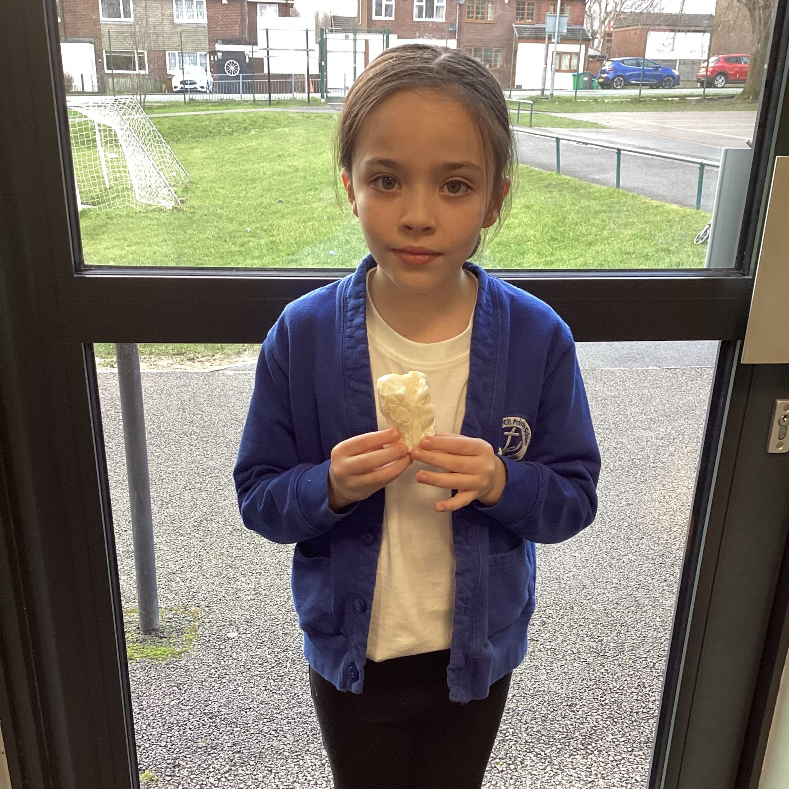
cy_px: 507
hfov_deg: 44.9
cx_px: 399
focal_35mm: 37
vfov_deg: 44.4
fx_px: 954
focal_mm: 3.3
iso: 100
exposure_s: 1/60
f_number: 2.4
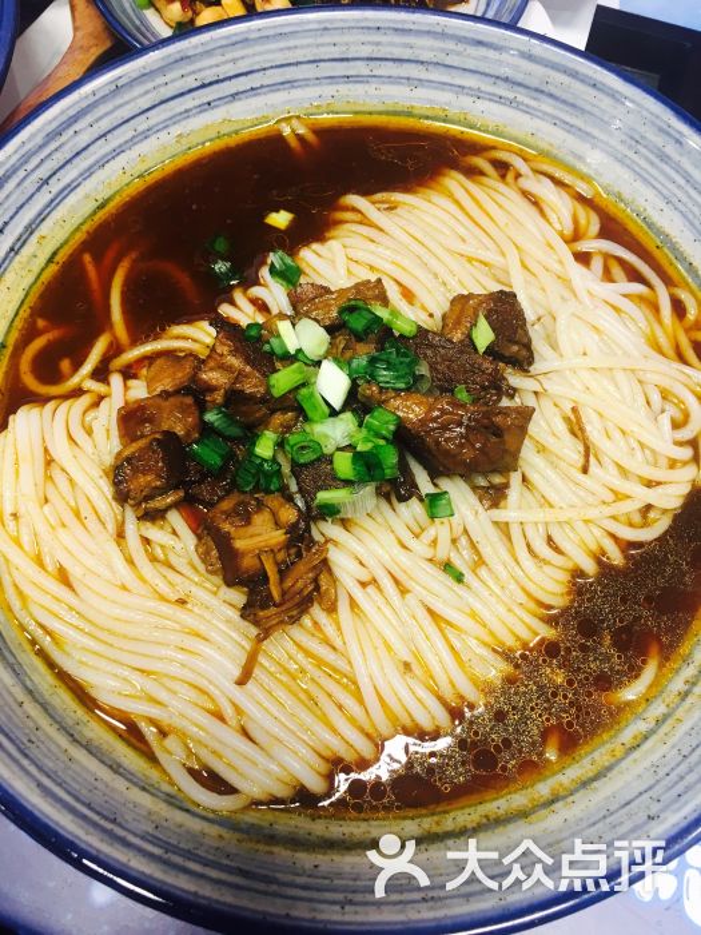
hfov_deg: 48.2
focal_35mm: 29
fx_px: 783
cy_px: 468
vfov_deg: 61.7
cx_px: 350
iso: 40
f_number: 2.2
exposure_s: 1/33
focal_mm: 4.15
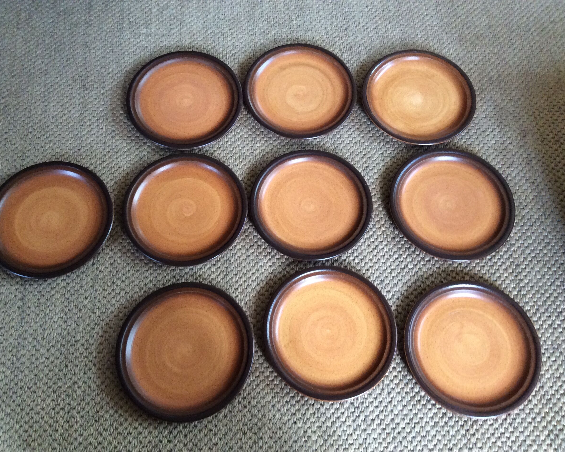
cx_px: 268
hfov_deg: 52.8
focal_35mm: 34
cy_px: 229
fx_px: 568
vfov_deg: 43.4
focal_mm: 3.3
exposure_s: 1/24
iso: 160
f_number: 2.4
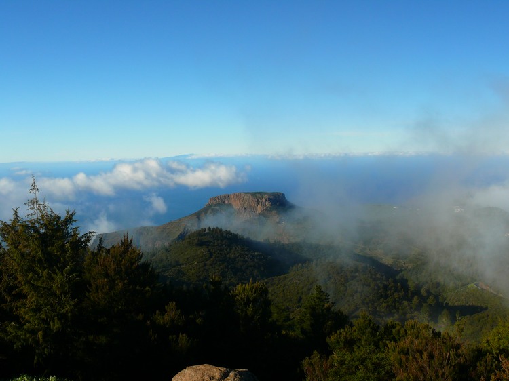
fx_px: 514
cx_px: 254
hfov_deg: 52.6
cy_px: 190
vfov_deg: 40.7
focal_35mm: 35
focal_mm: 7.4
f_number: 5.6
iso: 100
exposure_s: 1/200
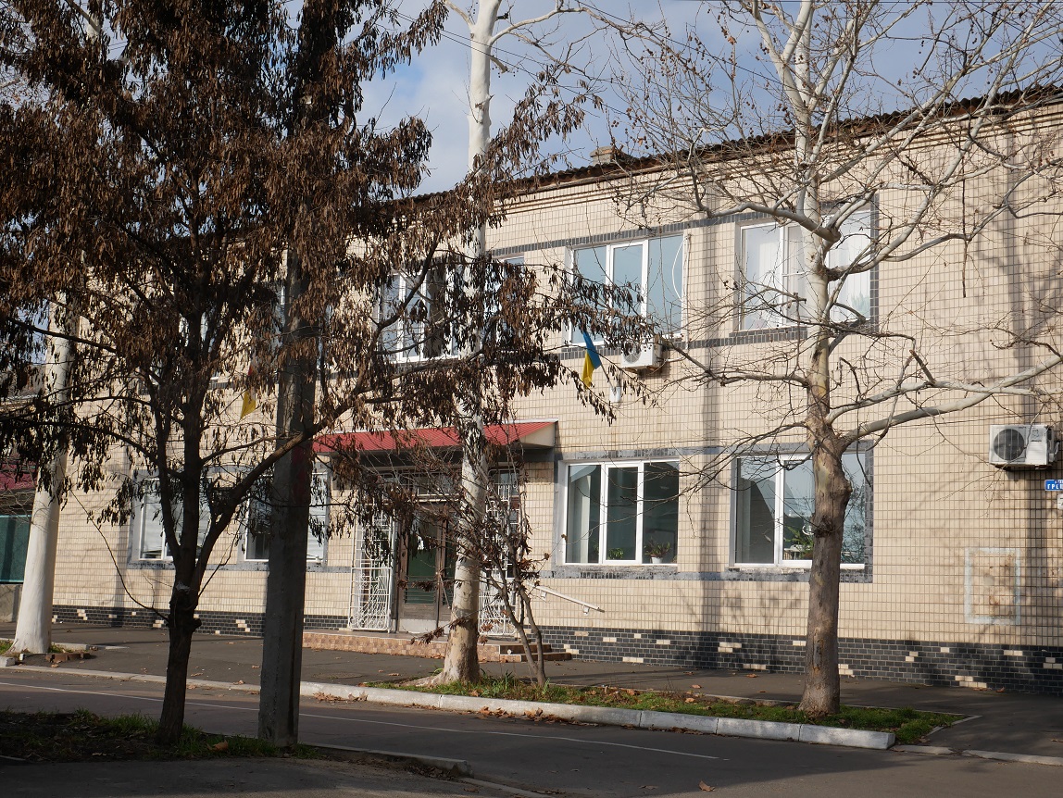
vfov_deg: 29.1
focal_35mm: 50
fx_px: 1536
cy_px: 399
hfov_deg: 38.2
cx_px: 532
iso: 200
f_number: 9
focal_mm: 25
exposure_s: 1/320
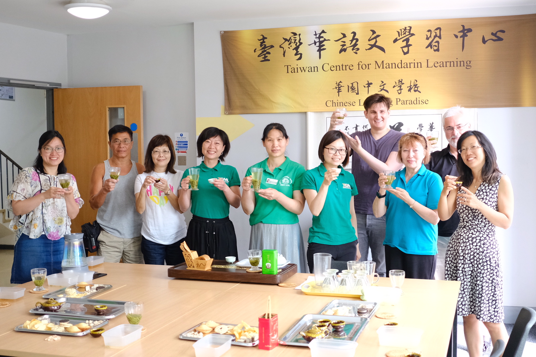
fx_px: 521
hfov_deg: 54.4
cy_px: 178
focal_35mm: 35
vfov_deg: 37.9
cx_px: 268
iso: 1600
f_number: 2
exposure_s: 1/1000
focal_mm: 23
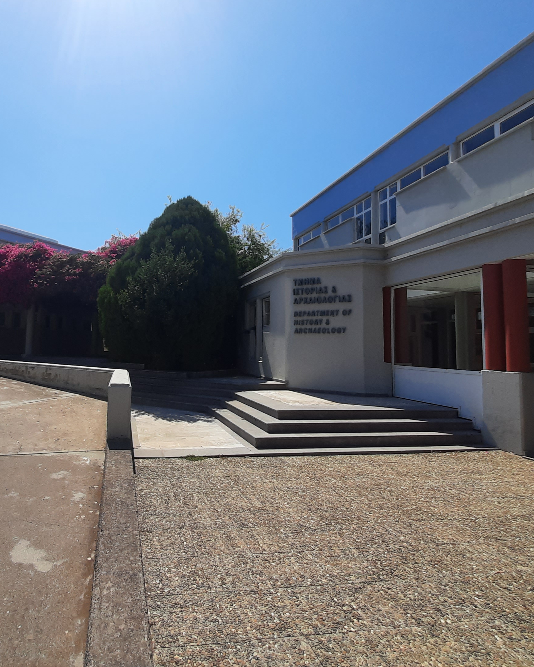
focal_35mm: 19
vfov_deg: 83.3
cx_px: 160
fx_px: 375
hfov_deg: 68.0
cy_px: 322
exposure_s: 1/2075
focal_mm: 1.42
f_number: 2.2
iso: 40
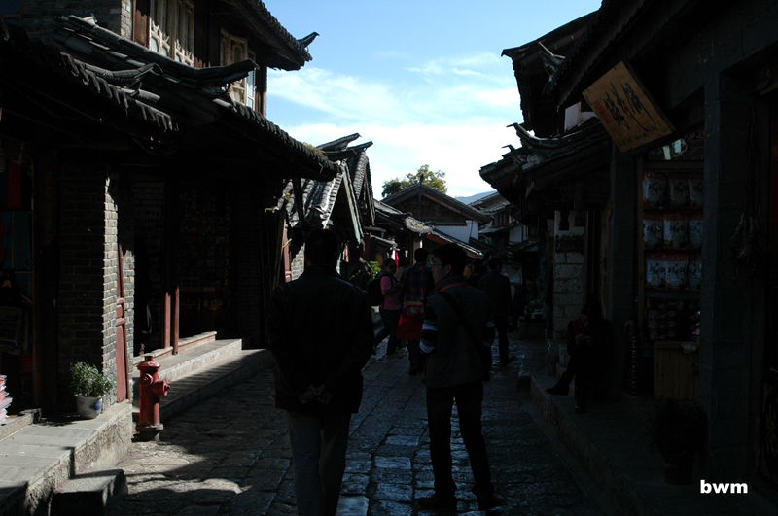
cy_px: 258
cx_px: 389
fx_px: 906
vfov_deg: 31.8
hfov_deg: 46.5
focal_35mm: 42
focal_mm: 28
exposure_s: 1/400
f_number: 10
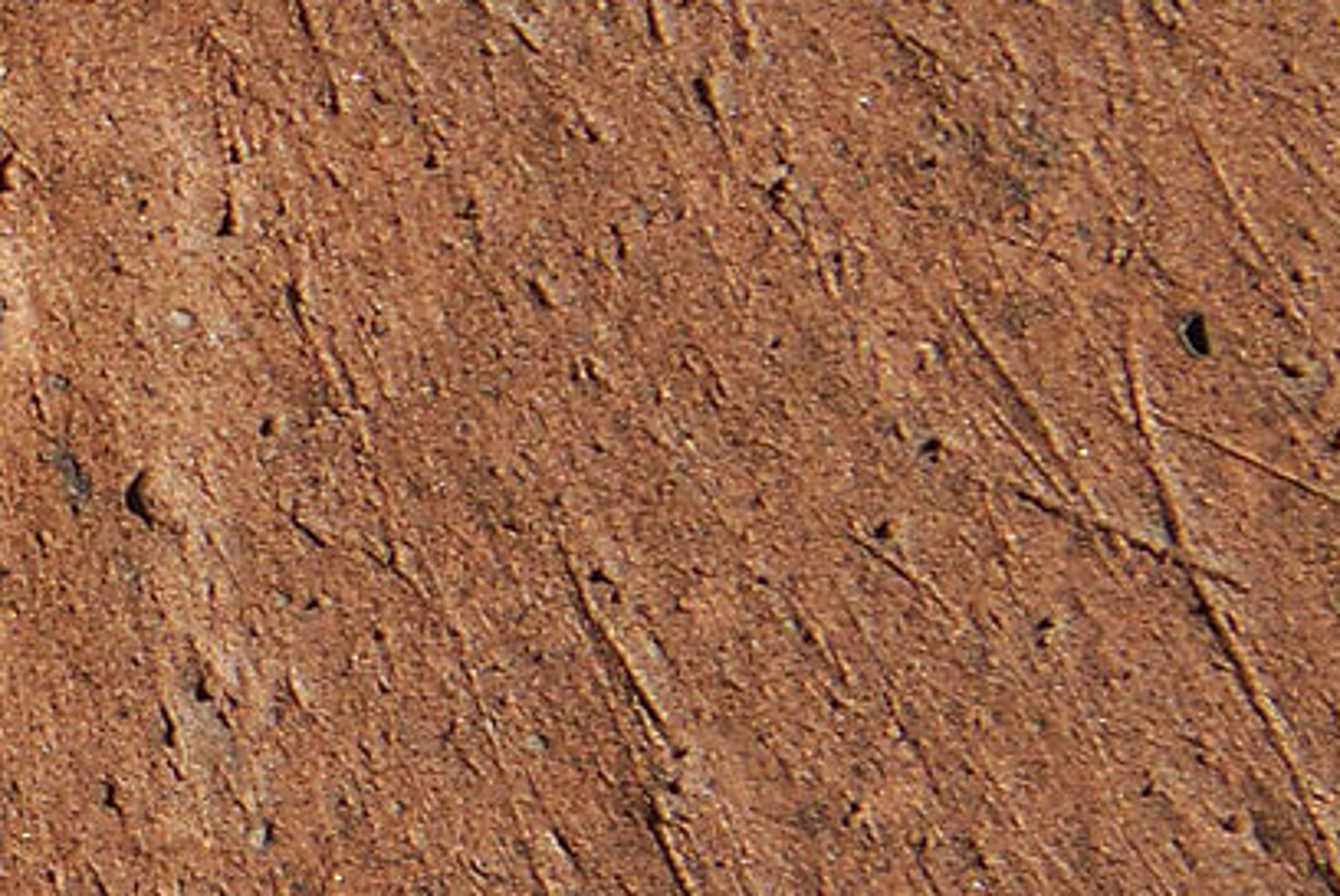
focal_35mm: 441
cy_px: 74
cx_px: -1613
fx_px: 16432
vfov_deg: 3.1
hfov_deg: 4.6
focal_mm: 50
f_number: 7.1
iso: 100
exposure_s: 1/200
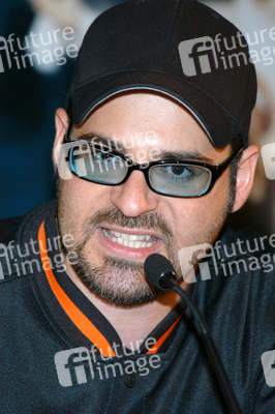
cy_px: 207
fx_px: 2927
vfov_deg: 8.1
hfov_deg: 5.4
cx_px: 138
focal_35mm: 255
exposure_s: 1/40
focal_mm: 170
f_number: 5
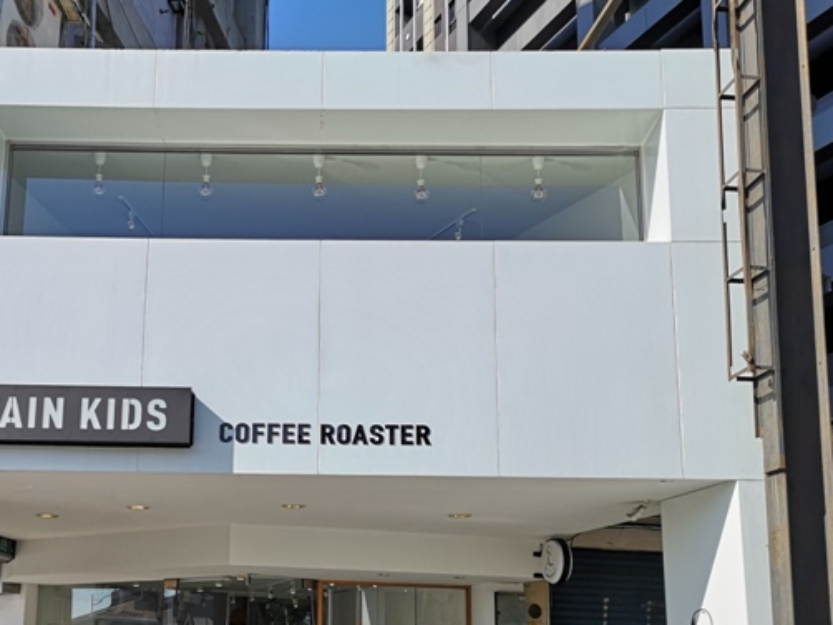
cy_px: 479
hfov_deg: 43.4
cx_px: 300
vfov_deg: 32.9
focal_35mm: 43
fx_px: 1035
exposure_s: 1/2381
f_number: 1.8
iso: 50
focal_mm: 3.95
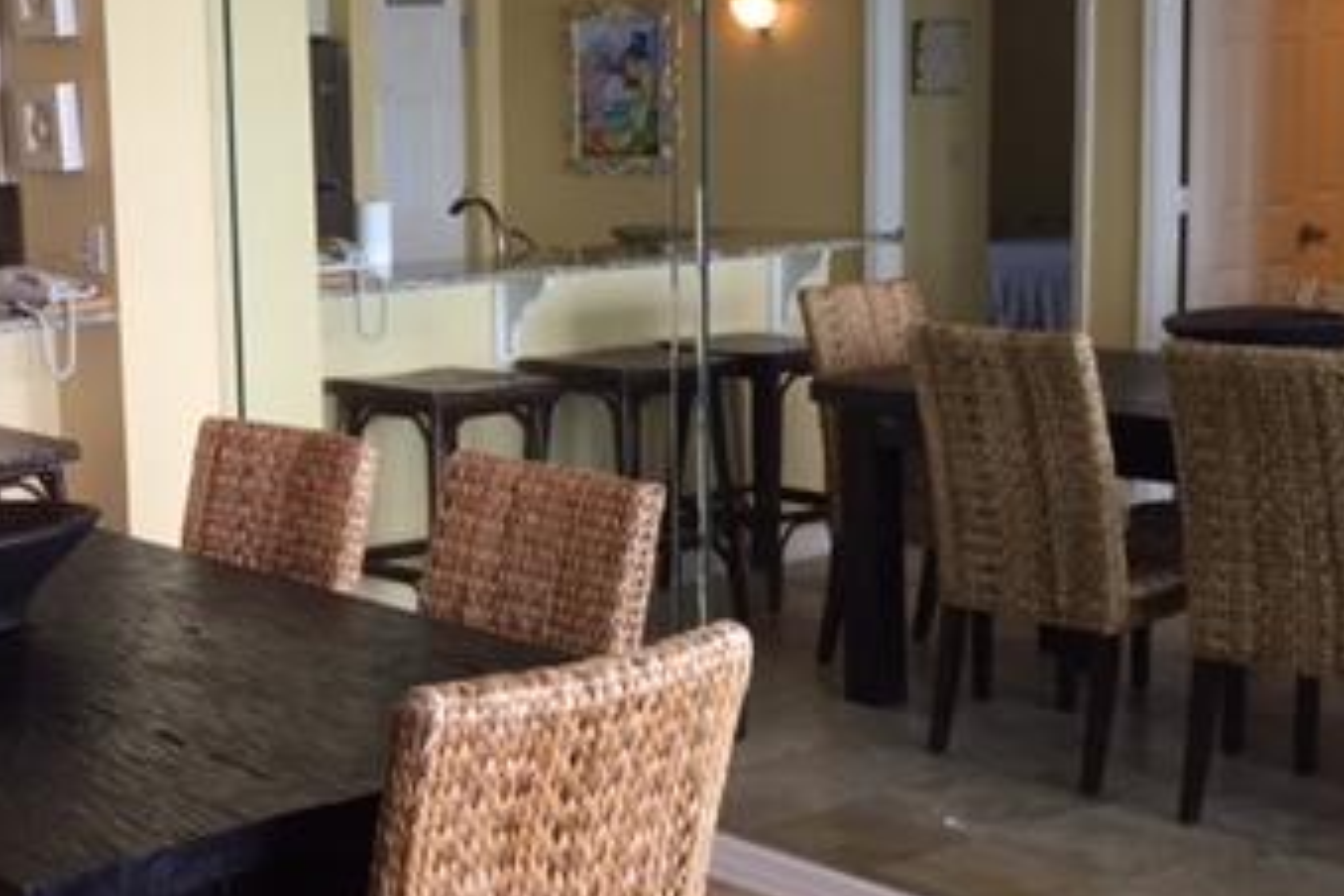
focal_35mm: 57
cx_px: 115
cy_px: 428
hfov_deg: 33.1
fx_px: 2128
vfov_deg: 23.8
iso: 50
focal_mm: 4.15
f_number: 2.2
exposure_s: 1/30
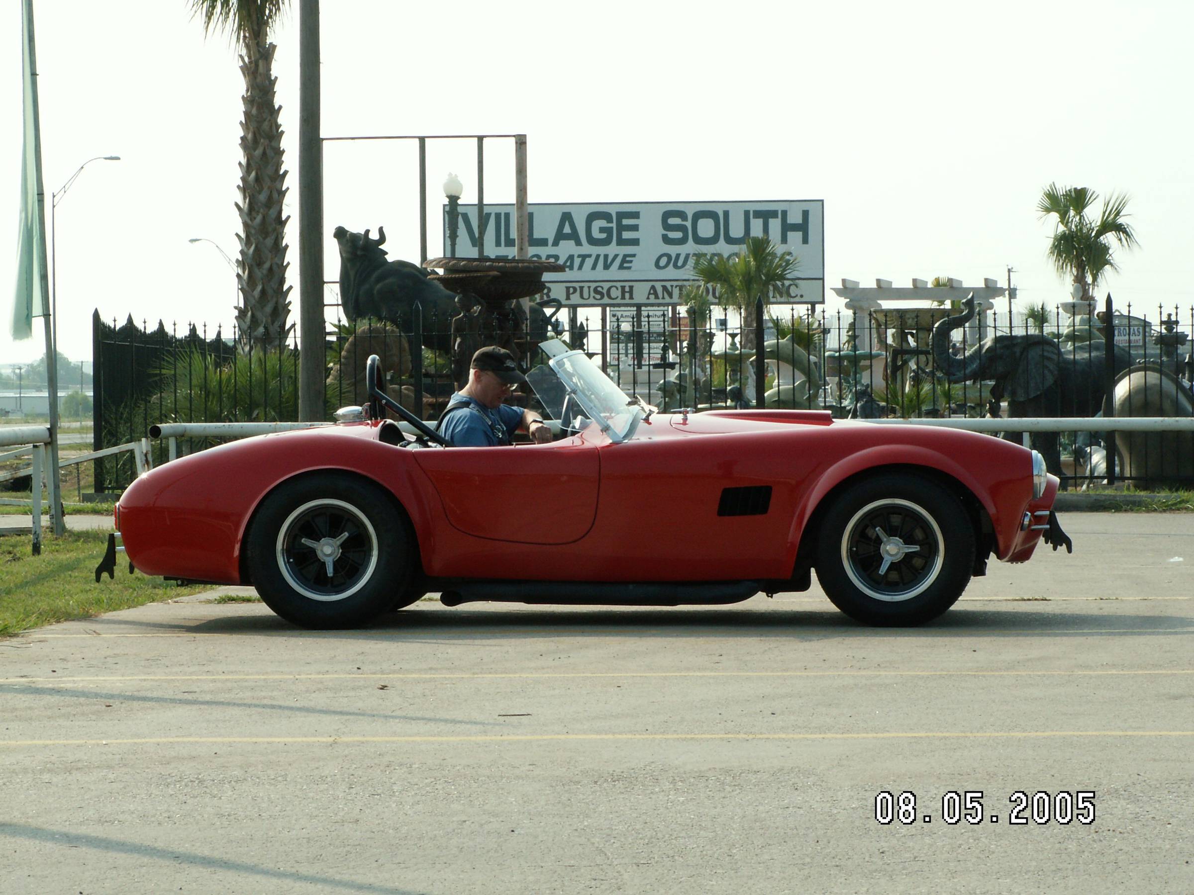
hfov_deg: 16.6
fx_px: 4105
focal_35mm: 119
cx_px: 597
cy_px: 448
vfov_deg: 12.5
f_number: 8
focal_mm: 19.38
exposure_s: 1/160
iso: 50
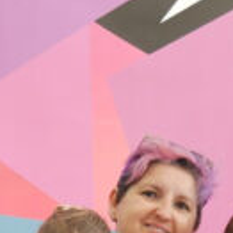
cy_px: 293
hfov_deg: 10.9
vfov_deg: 10.7
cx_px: 153
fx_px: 1218
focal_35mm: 160
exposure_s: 1/60
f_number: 4
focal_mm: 17
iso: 250
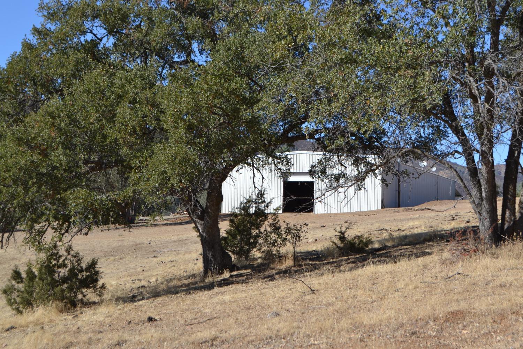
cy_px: 174
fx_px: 828
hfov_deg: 35.1
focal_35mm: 57
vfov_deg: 23.8
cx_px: 262
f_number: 7.1
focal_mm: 38
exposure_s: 1/200
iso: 100
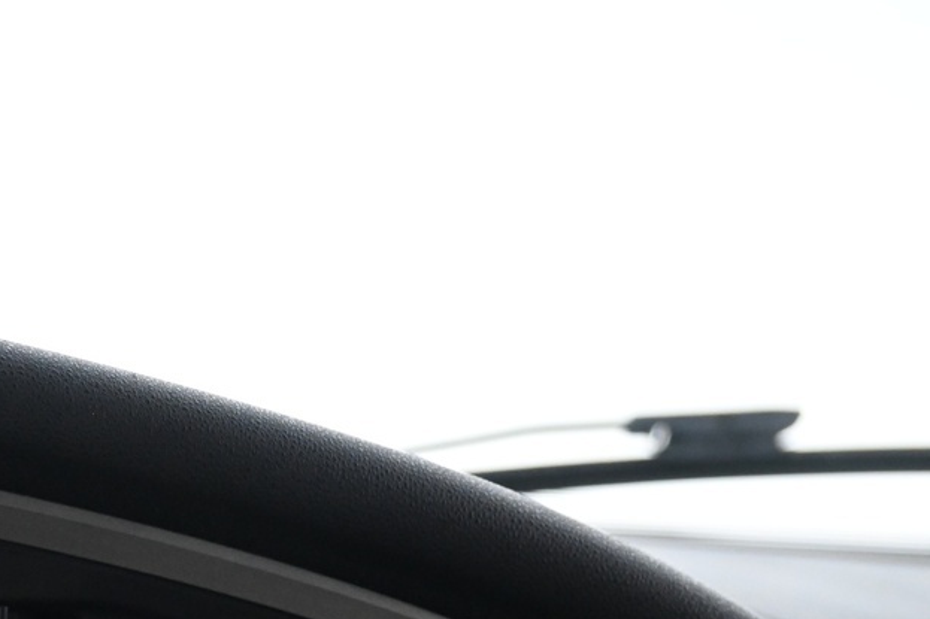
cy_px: 796
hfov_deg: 24.9
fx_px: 2014
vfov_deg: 16.6
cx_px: 31
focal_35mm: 78
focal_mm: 20
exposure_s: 1/30
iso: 2000
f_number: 3.8
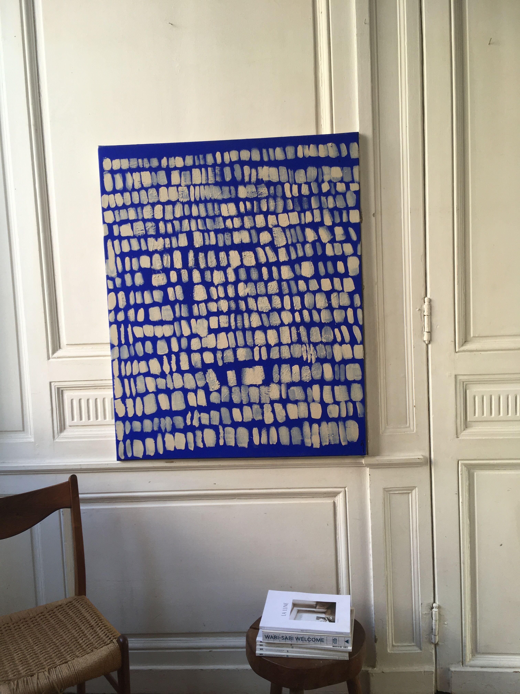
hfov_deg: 48.2
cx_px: 260
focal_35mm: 29
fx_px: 581
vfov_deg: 61.7
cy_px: 347
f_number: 2.2
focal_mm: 4.15
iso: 32
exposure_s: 1/50
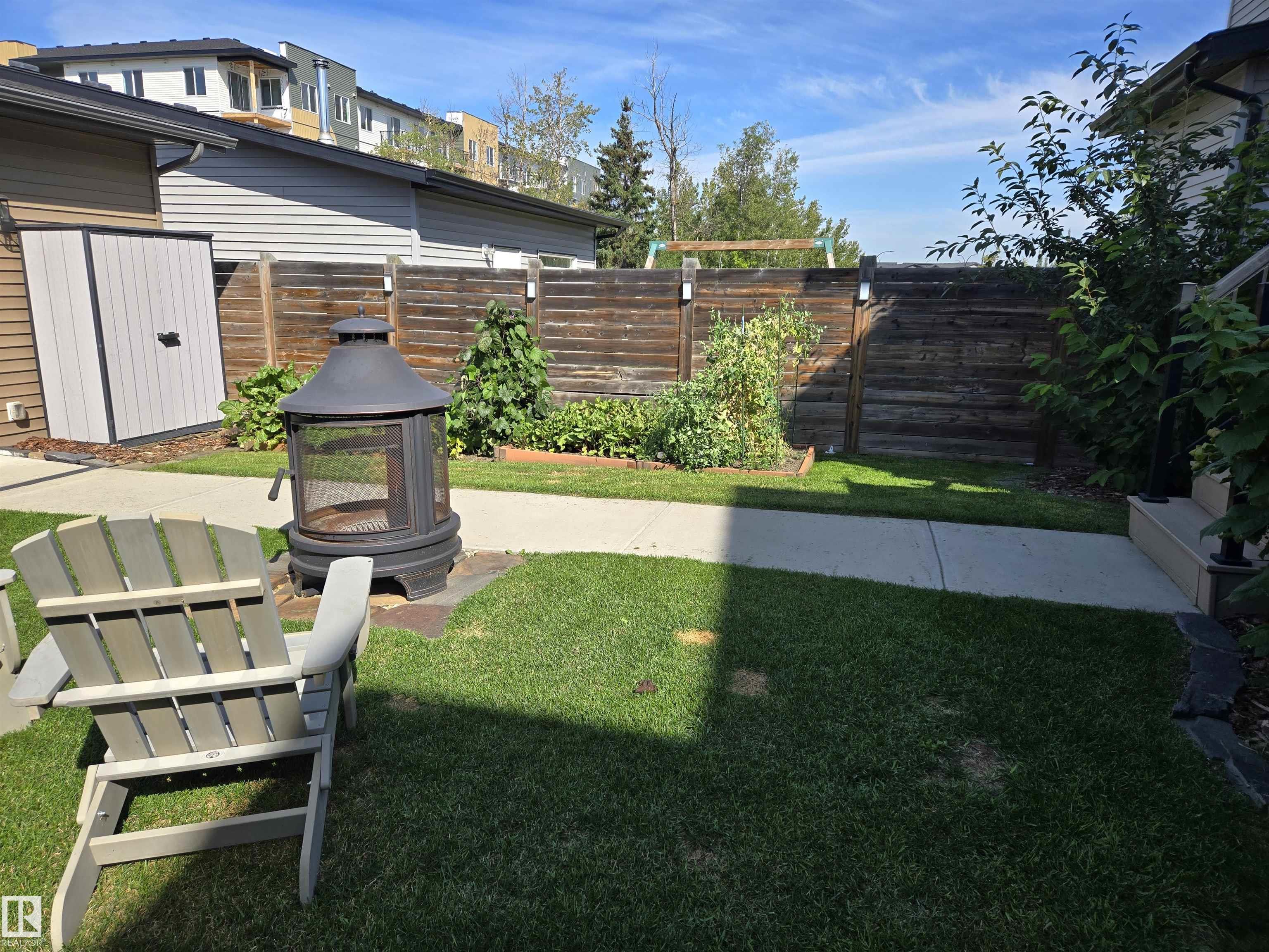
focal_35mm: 23
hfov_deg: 73.9
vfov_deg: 58.9
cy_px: 476
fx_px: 843
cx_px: 634
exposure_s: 1/2921
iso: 64
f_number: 1.8
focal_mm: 5.4
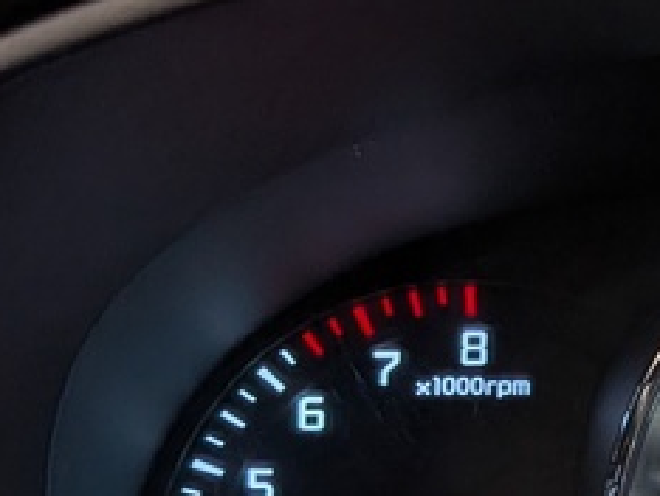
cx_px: 984
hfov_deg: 17.0
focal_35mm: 105
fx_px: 2004
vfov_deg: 14.1
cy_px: 355
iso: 30
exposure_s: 1/122
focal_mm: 4.53
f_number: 1.7
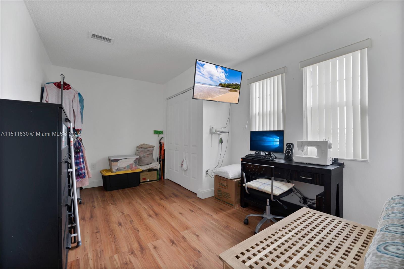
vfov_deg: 81.1
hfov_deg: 104.3
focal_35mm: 14
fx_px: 157
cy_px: 134
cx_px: 202
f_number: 9
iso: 100
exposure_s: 5
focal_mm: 14
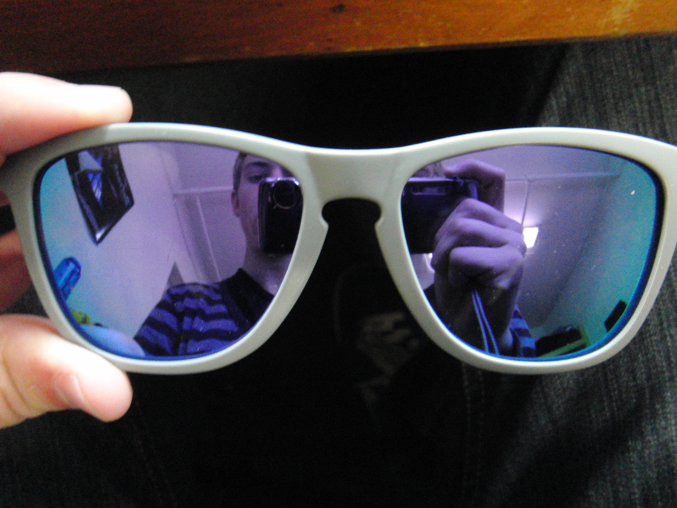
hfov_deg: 49.0
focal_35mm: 38
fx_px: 743
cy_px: 254
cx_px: 338
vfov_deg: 37.7
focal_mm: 6.66
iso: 800
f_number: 3.9
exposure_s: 1/8
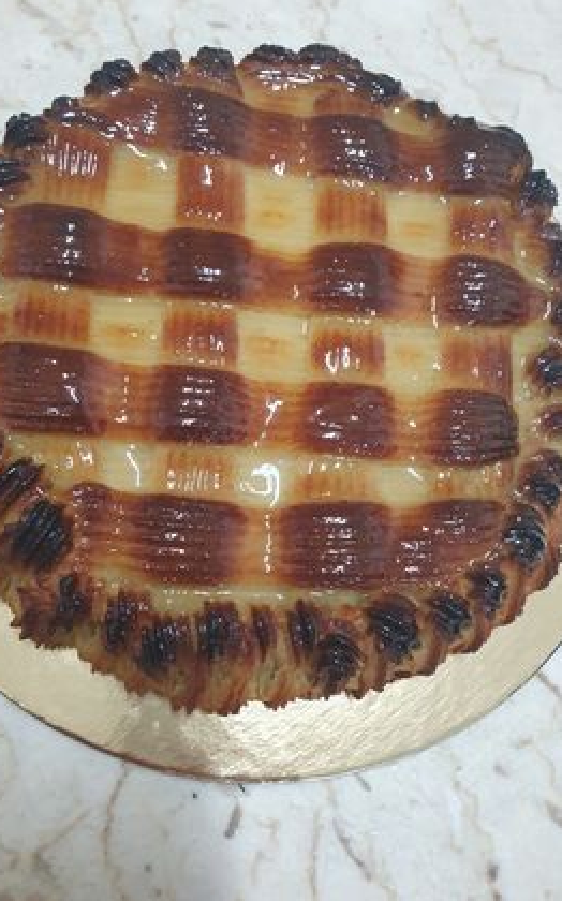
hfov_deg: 44.4
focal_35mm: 28
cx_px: 245
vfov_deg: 66.5
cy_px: 450
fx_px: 687
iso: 640
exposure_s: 1/50
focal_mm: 4.32
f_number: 2.4
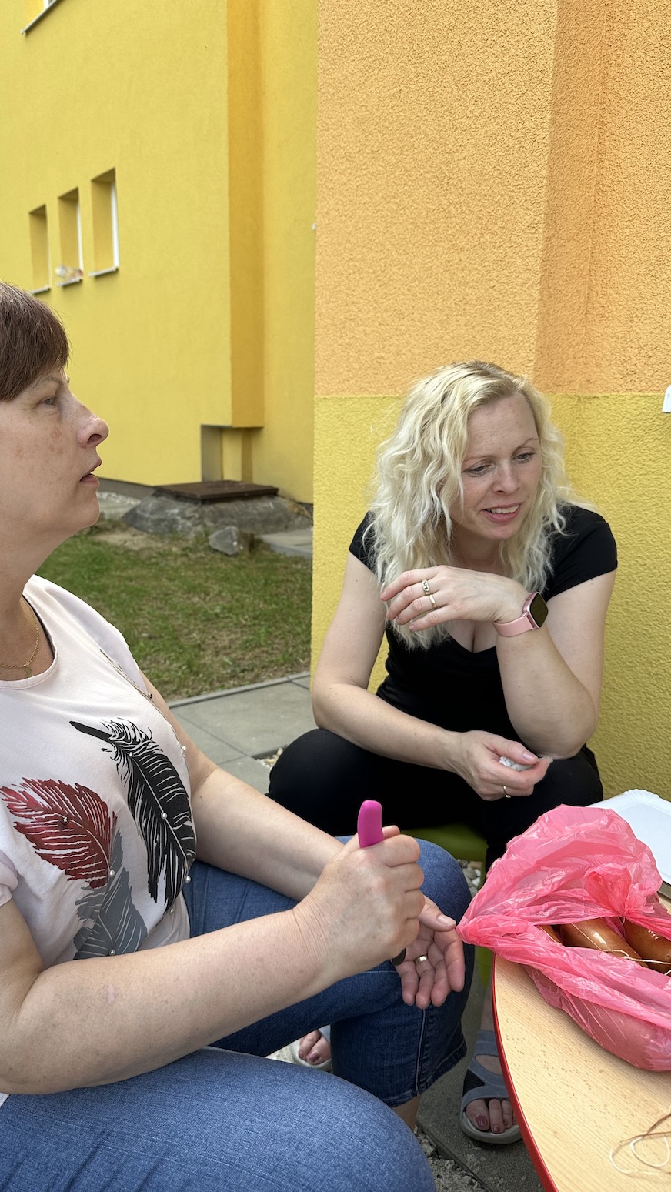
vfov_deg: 69.8
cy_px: 606
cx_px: 265
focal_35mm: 27
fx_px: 854
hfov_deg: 42.7
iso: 80
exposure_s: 1/555
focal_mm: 6.86
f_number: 1.78
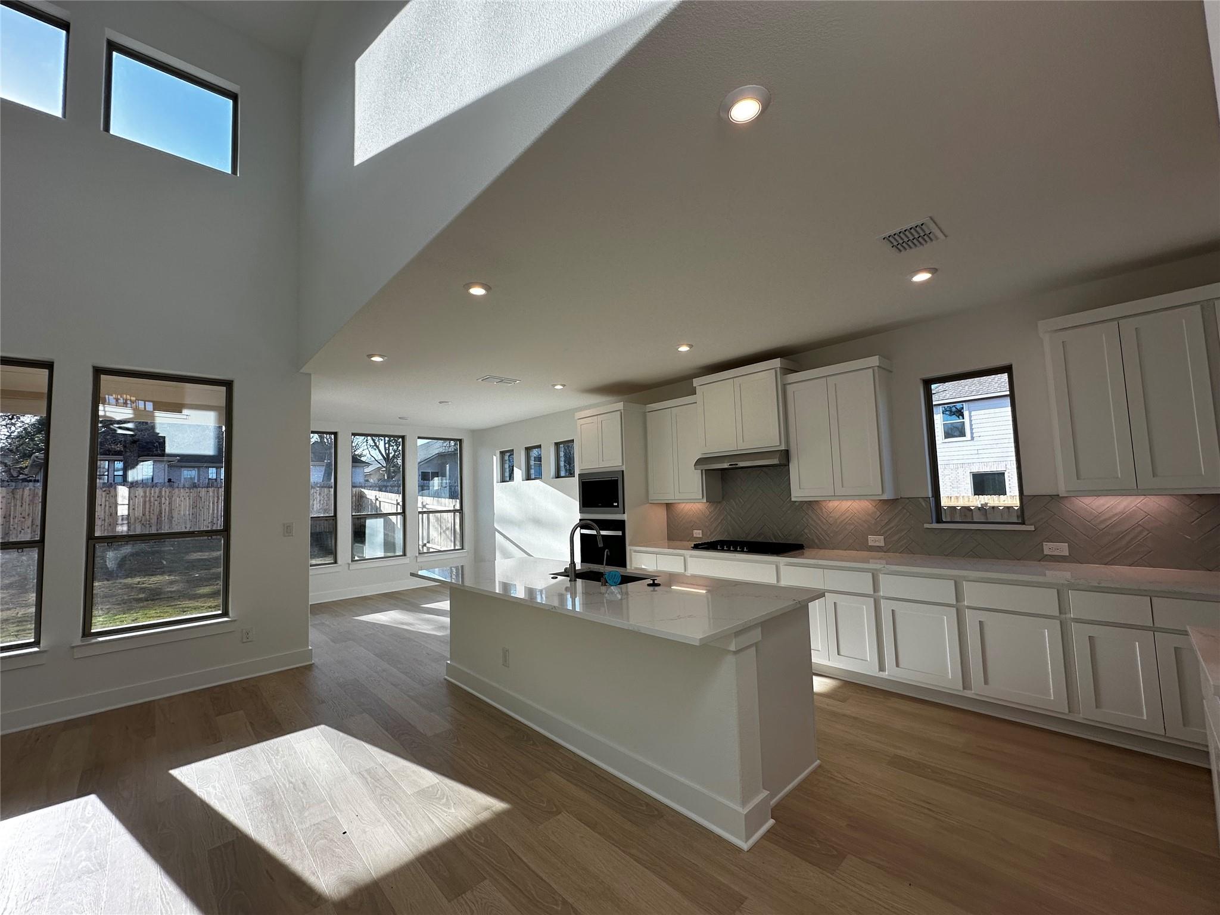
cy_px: 458
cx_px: 610
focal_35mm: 14
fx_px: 493
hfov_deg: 102.1
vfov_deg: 85.7
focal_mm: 2.22
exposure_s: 1/348
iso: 40
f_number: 2.2
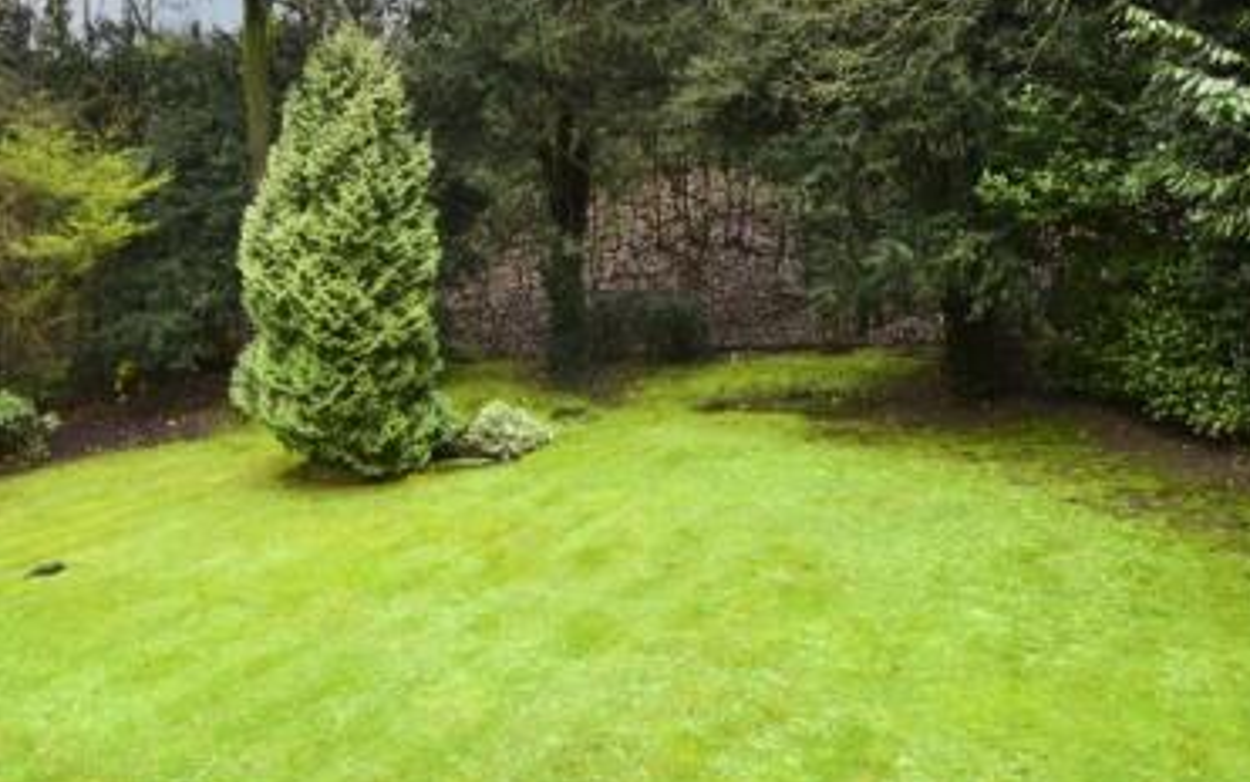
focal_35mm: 27
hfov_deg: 67.8
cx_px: 507
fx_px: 920
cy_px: 325
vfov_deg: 45.9
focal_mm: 10
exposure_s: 1/30
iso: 640
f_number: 8
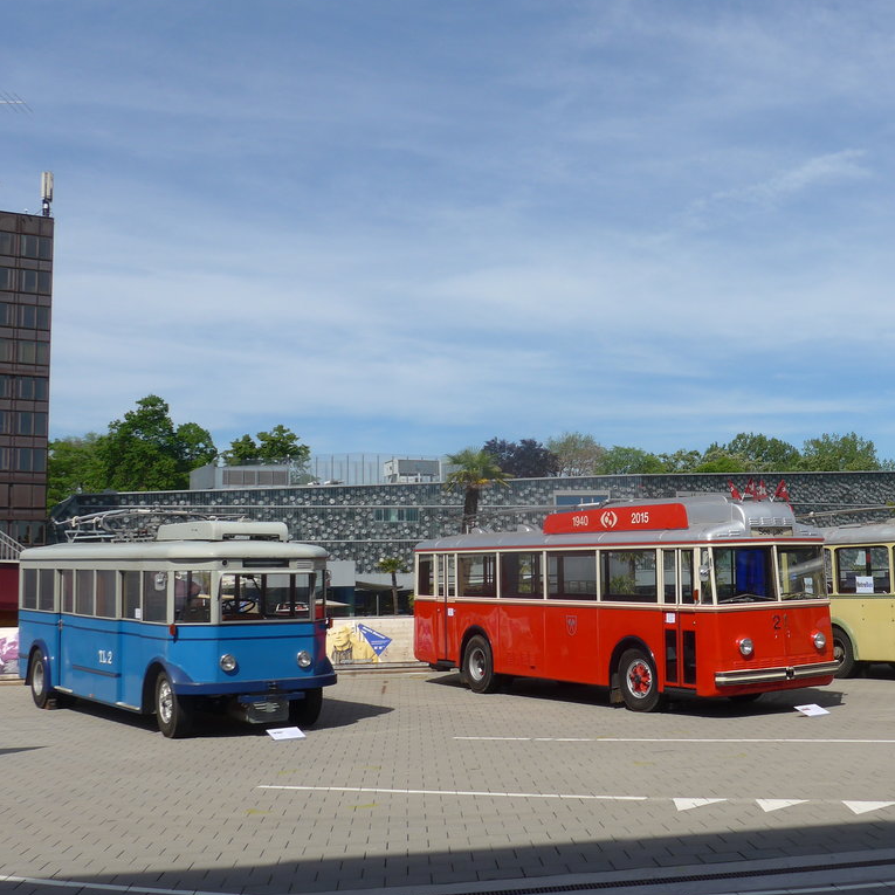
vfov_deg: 39.2
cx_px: 662
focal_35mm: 43
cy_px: 471
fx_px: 1258
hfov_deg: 38.3
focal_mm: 6.5
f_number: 3.2
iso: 80
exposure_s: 1/1600
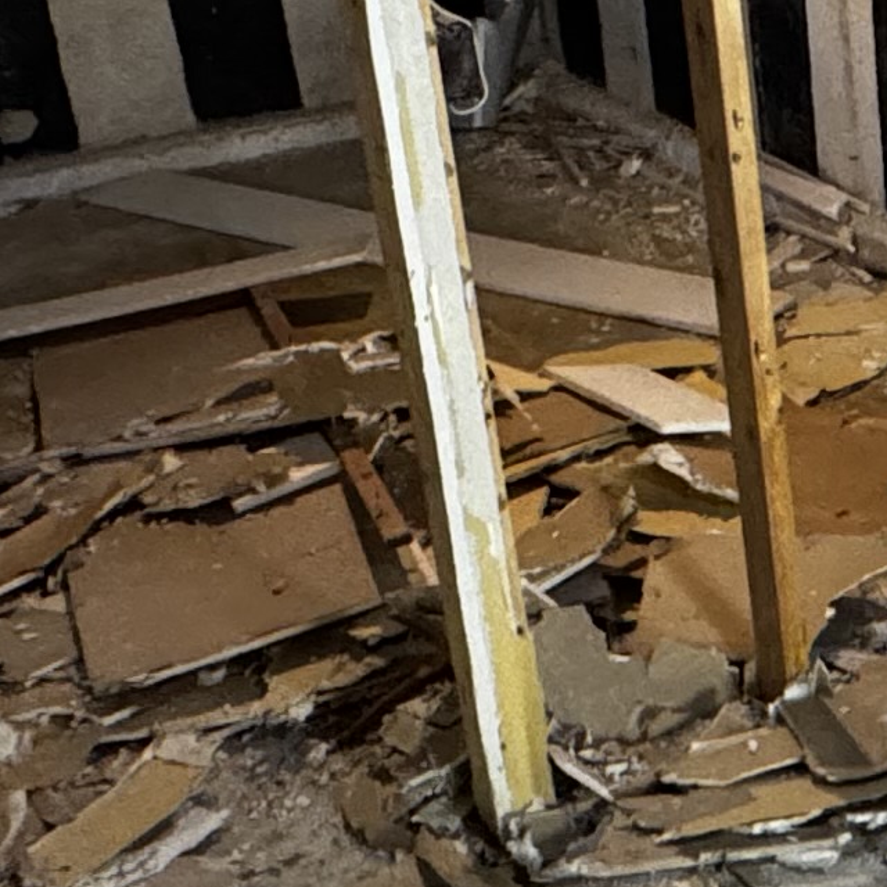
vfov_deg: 22.2
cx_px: 1075
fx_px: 2261
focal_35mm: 78
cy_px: 475
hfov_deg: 20.7
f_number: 2.2
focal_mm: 2.22
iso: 640
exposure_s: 1/60
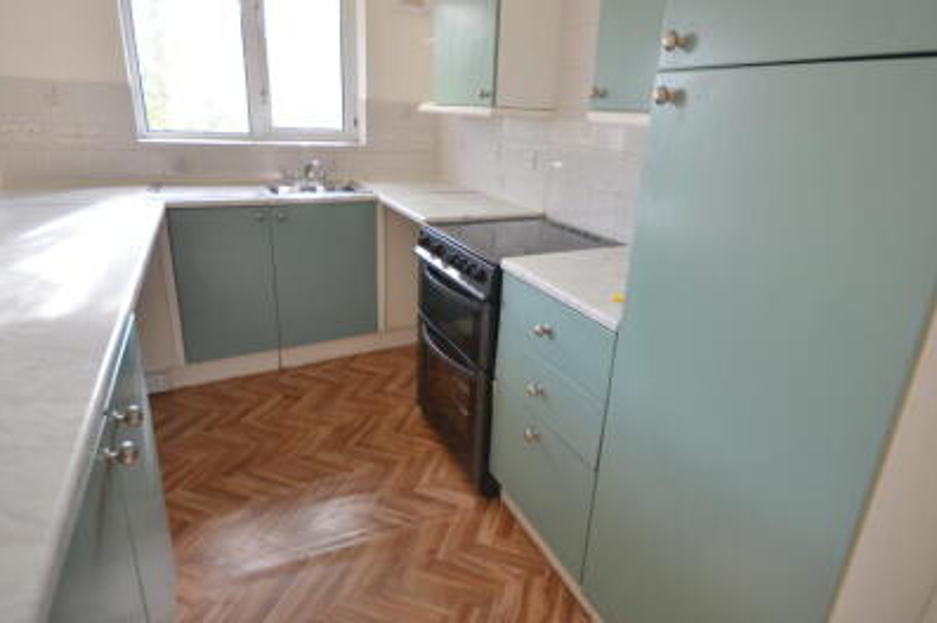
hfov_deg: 90.0
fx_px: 468
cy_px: 261
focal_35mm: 18
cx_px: 481
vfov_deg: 66.9
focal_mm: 10
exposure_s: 1/60
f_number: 4
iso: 400
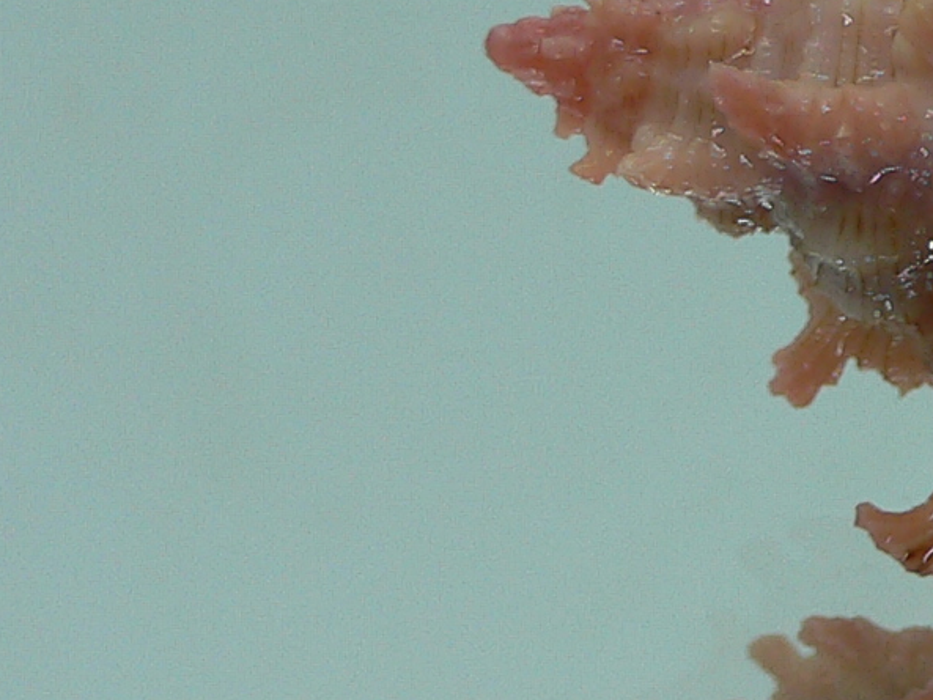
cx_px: 1350
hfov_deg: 15.4
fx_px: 3208
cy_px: 335
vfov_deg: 12.5
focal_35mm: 119
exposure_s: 1/60
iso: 80
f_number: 2.8
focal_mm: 4.6
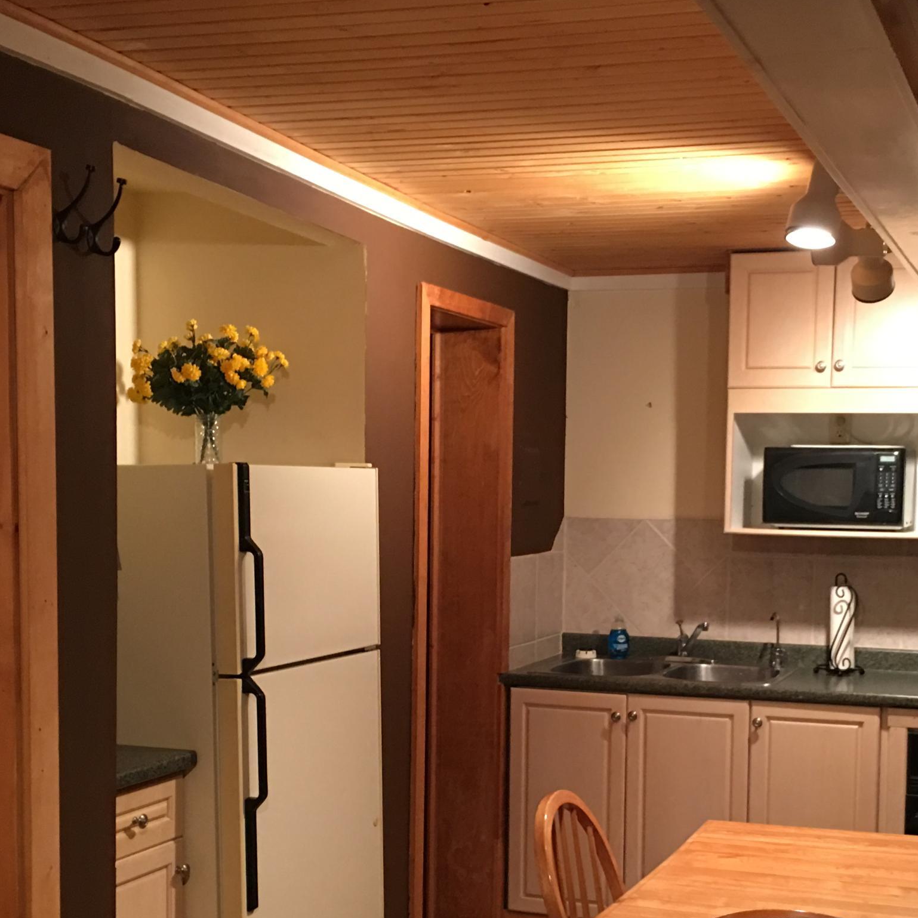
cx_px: 580
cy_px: 636
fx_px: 1500
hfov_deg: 33.8
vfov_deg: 33.6
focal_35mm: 50
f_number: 2.2
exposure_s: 1/10
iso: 80
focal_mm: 4.15
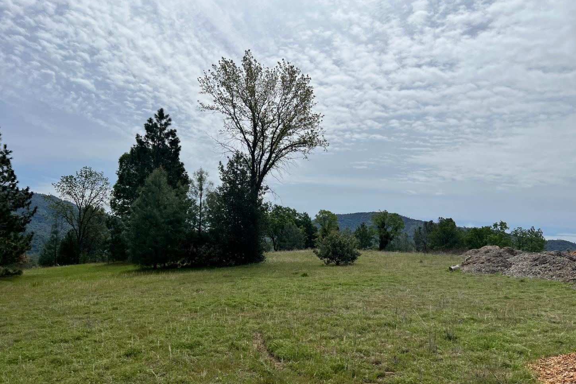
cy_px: 213
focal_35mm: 28
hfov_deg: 65.5
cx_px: 292
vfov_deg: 46.3
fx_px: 448
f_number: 1.5
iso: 50
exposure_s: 1/14286
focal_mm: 5.7
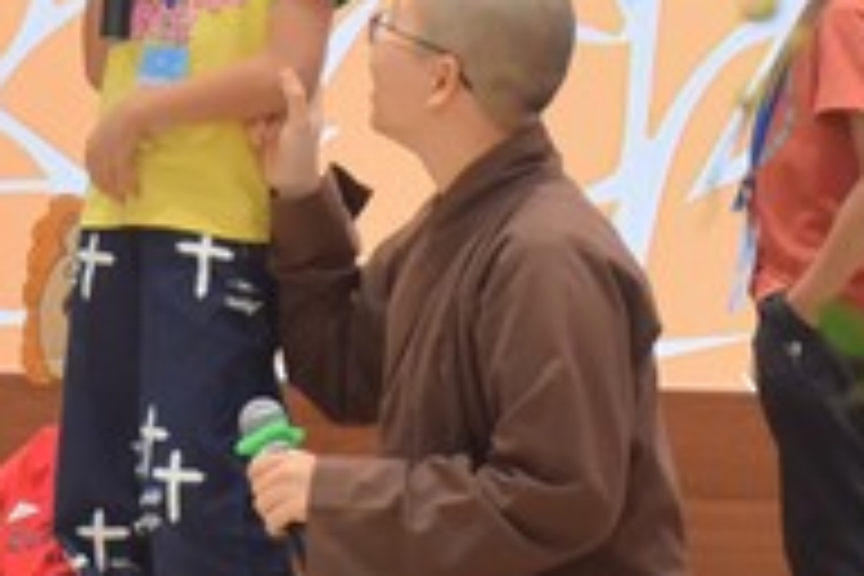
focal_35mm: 490
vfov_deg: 2.8
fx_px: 11759
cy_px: -38
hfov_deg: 4.2
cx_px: 158
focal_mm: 145
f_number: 4.8
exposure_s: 1/125
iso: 1600
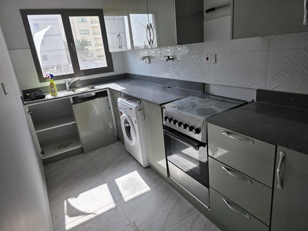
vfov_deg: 58.9
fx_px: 205
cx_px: 154
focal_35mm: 23
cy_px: 116
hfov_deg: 73.9
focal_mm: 6.3
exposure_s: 1/359
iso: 50
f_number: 1.7
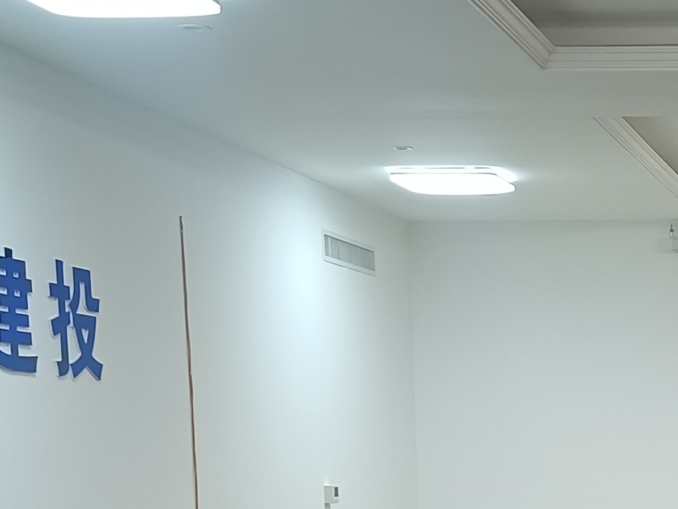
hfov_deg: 17.6
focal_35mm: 104
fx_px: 2037
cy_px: 755
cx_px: 893
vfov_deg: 13.4
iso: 309
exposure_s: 1/50
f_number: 1.9
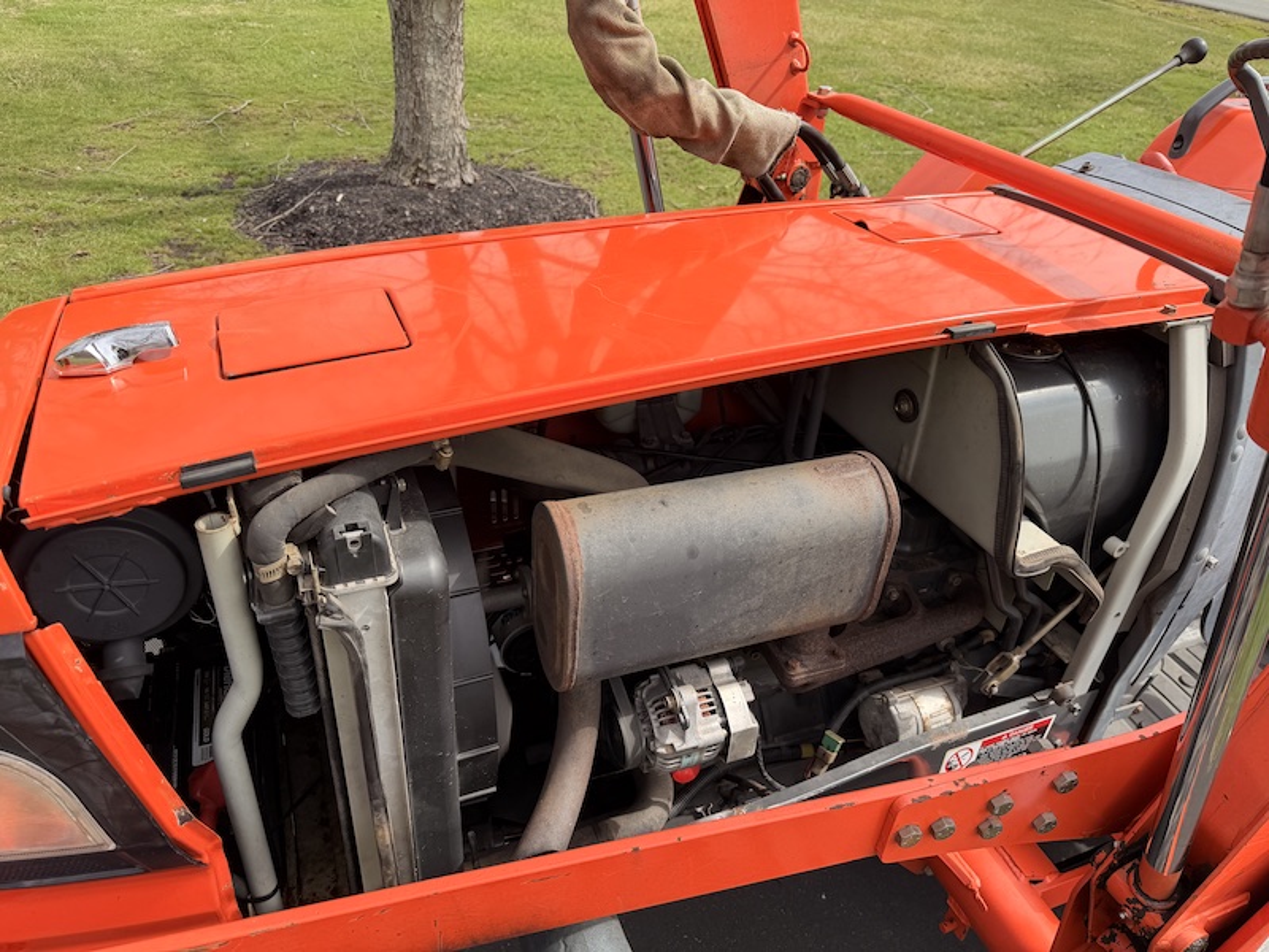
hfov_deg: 71.6
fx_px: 880
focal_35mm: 24
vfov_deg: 56.8
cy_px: 476
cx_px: 634
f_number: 1.78
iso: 80
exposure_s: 1/1901
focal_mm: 6.76
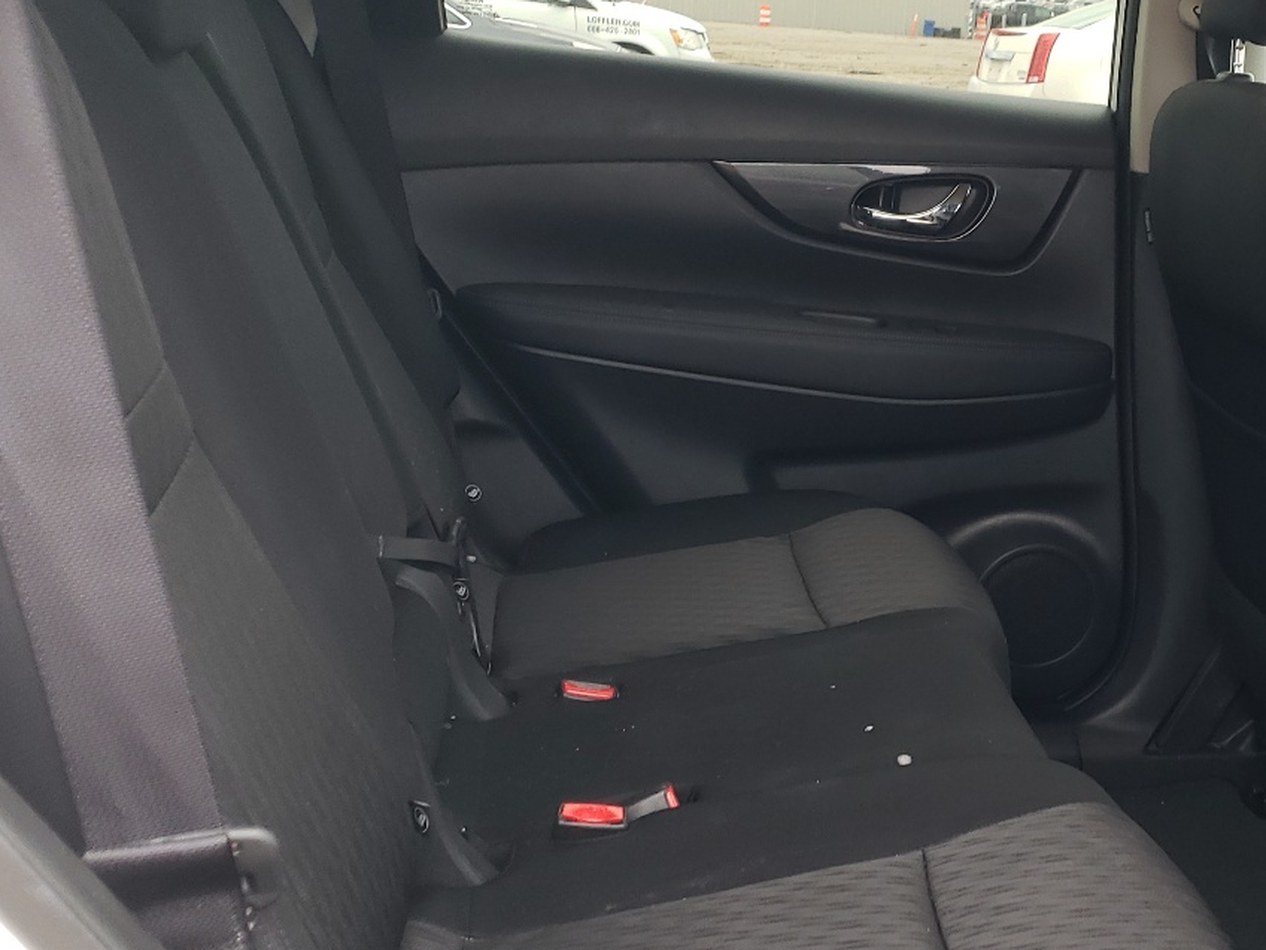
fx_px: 1792
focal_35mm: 49
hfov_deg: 37.7
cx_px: 989
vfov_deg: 29.6
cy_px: 553
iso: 61
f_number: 1.5
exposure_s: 1/120
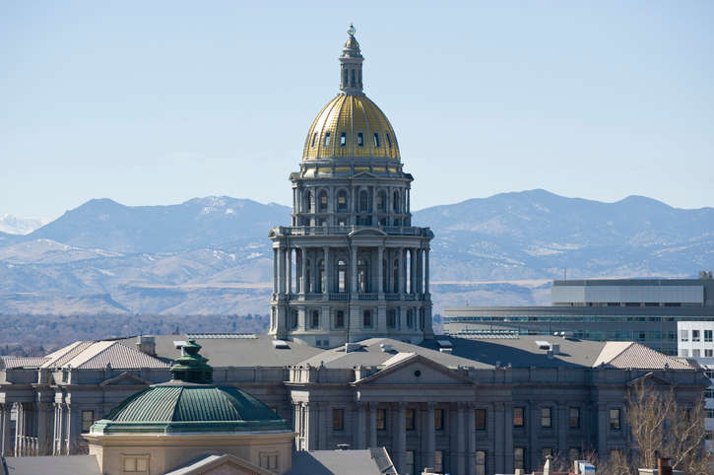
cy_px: 238
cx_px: 357
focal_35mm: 200
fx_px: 3963
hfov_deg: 10.3
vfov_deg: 6.9
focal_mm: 200
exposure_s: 1/1250
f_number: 8
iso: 400
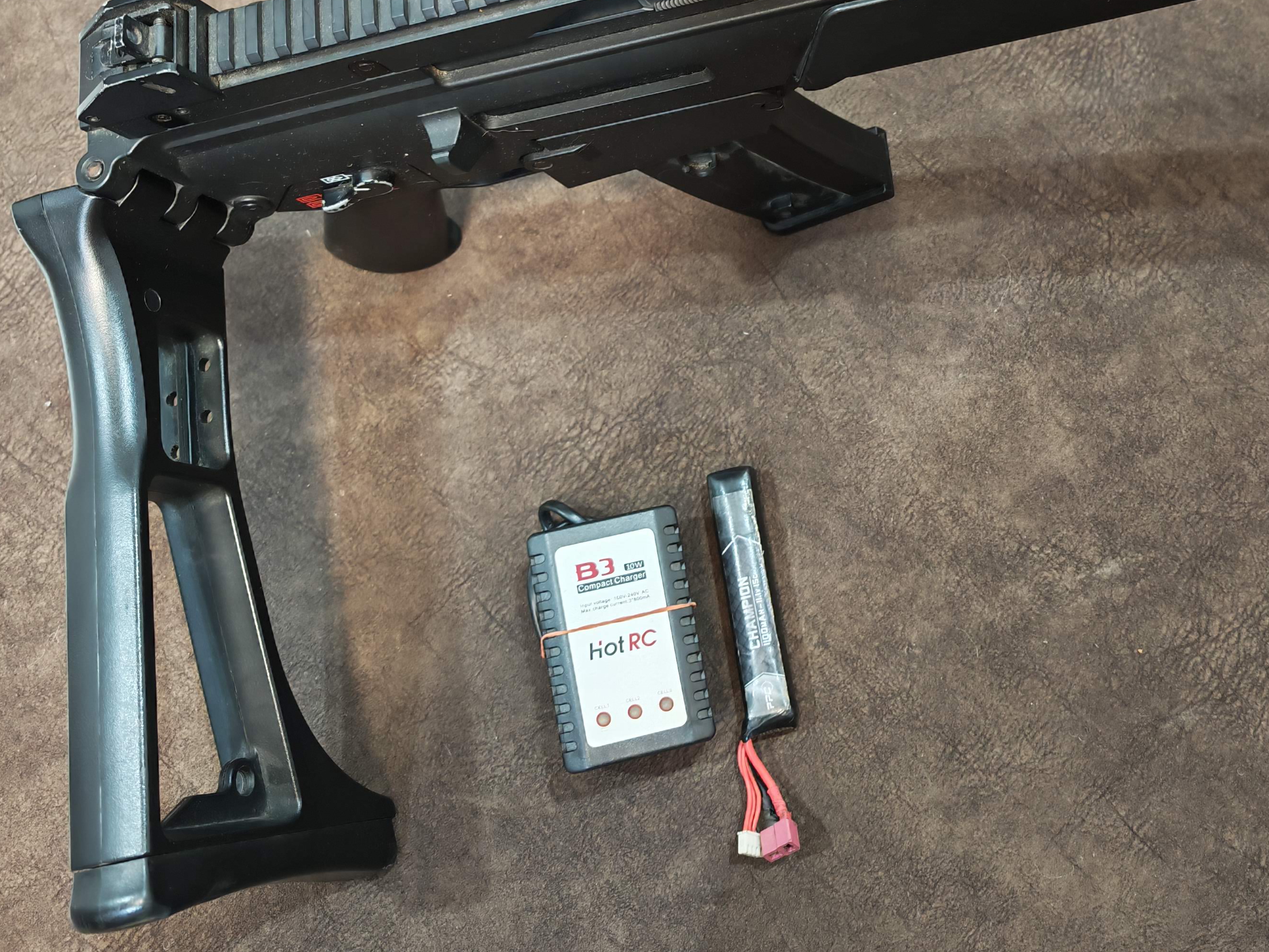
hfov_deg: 48.6
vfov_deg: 37.8
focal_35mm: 37
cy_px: 253
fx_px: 1356
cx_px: 922
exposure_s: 1/21
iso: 640
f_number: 2
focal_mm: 6.83
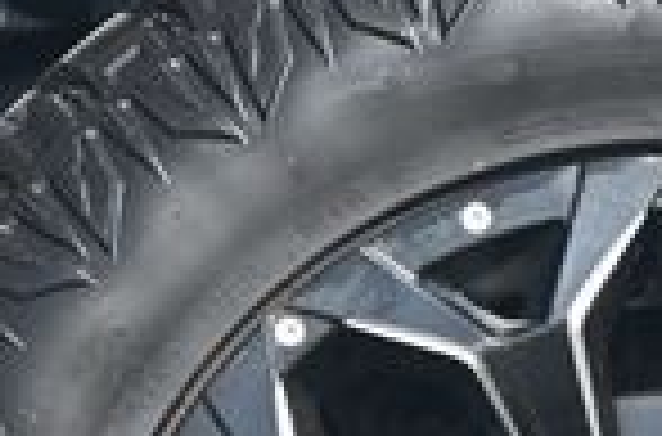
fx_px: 4069
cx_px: 685
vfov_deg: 6.1
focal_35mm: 222
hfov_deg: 9.2
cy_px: 715
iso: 140
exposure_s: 1/250
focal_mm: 34
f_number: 5.6
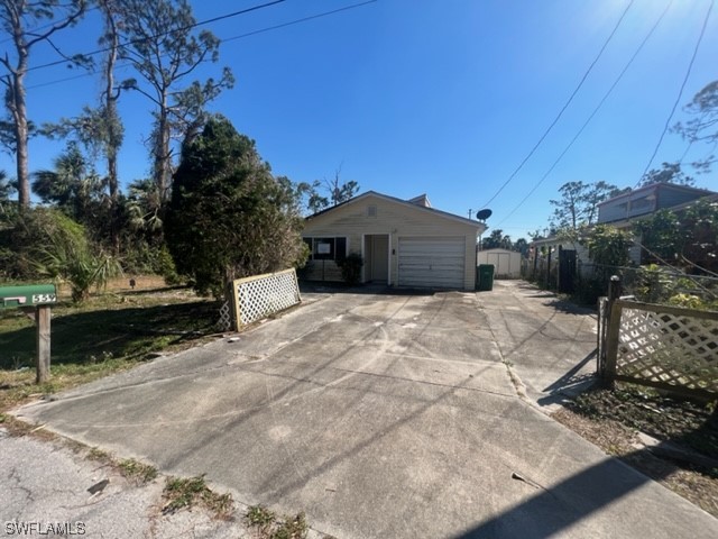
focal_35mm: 13
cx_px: 359
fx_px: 270
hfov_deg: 106.2
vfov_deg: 89.9
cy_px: 270
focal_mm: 1.57
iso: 32
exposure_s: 1/1698
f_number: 1.8
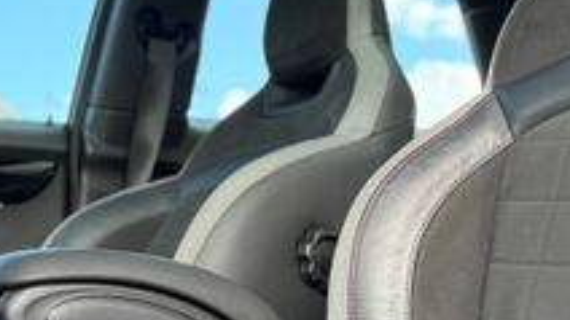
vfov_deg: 20.4
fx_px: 876
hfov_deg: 35.6
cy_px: 51
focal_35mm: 58
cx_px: 180
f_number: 1.78
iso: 100
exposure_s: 1/376
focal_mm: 6.76
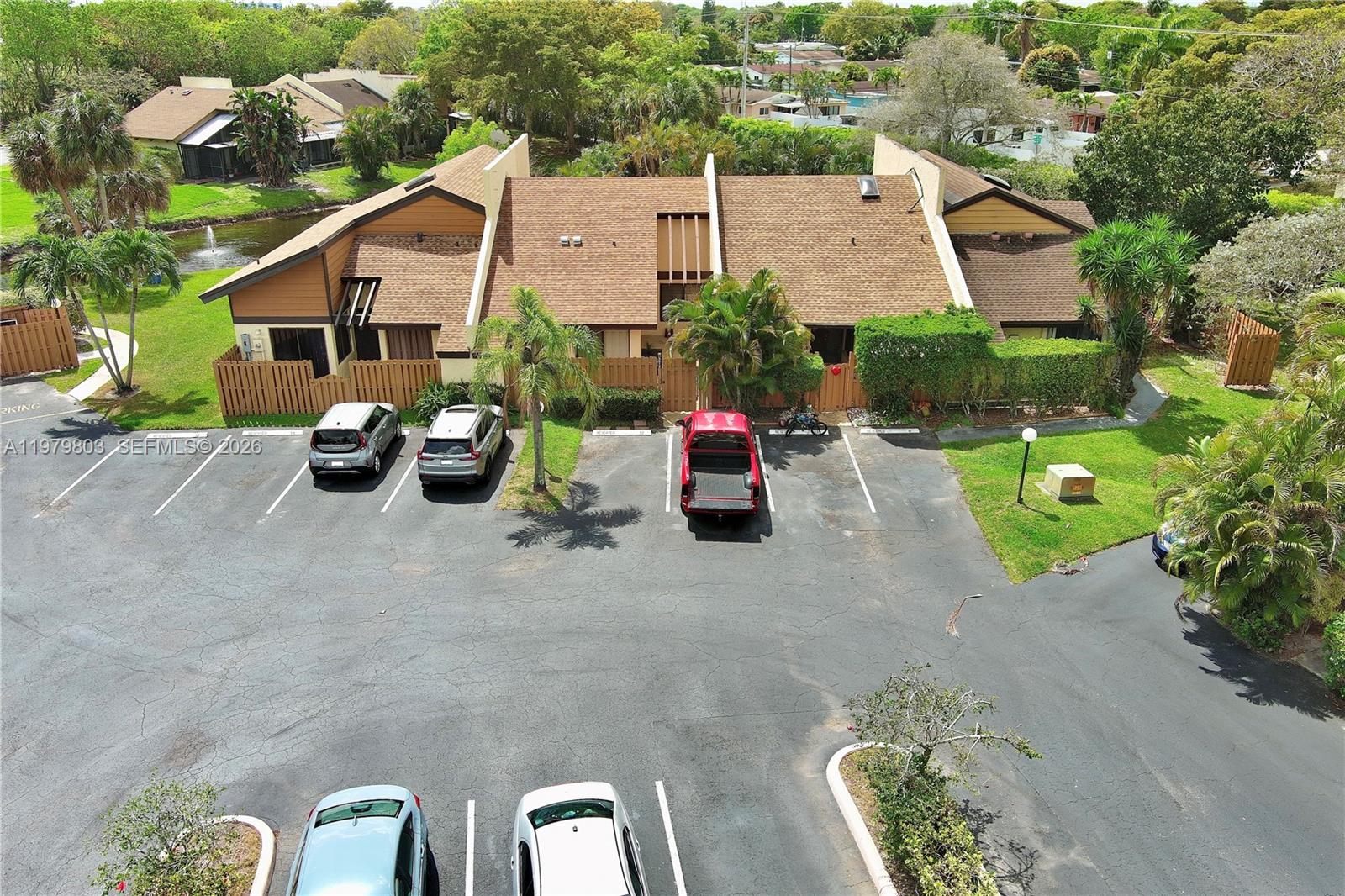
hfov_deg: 63.7
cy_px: 448
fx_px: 1083
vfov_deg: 44.9
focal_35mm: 29
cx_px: 672
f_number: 2.8
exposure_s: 1/917
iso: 100
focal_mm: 10.57
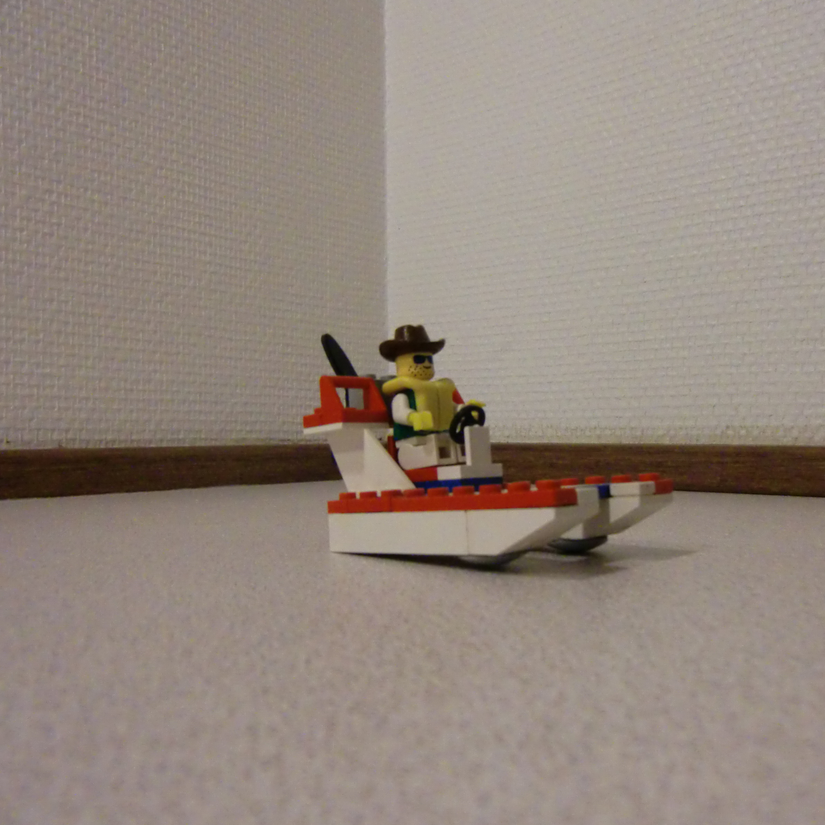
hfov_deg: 54.9
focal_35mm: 29
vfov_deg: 55.6
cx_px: 520
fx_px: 782
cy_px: 418
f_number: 3.2
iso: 640
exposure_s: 1/60
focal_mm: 4.3
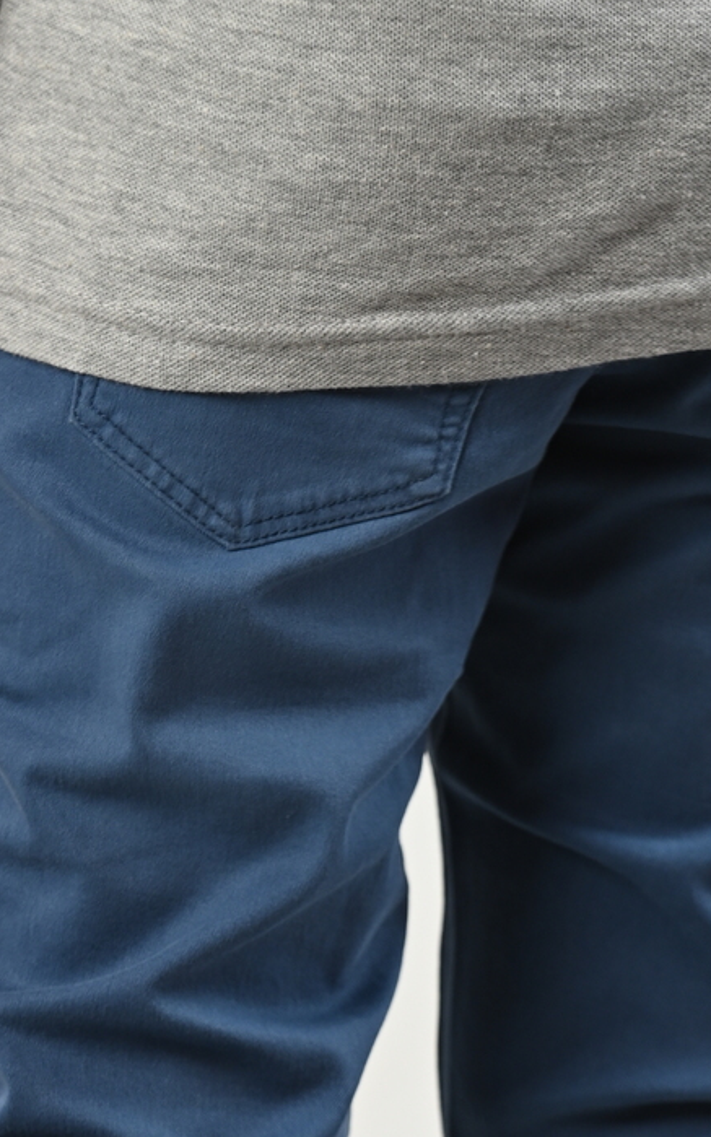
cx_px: 306
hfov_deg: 2.5
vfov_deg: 4.0
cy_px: 1162
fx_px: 16273
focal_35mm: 525
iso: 160
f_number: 4.5
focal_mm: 160
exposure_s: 1/200
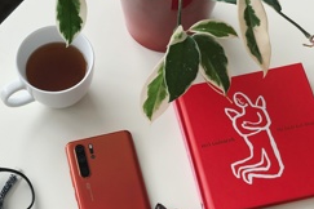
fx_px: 680
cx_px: 147
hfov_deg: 26.0
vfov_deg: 17.4
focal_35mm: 78
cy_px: 155
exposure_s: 1/60
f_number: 2.4
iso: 40
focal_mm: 6
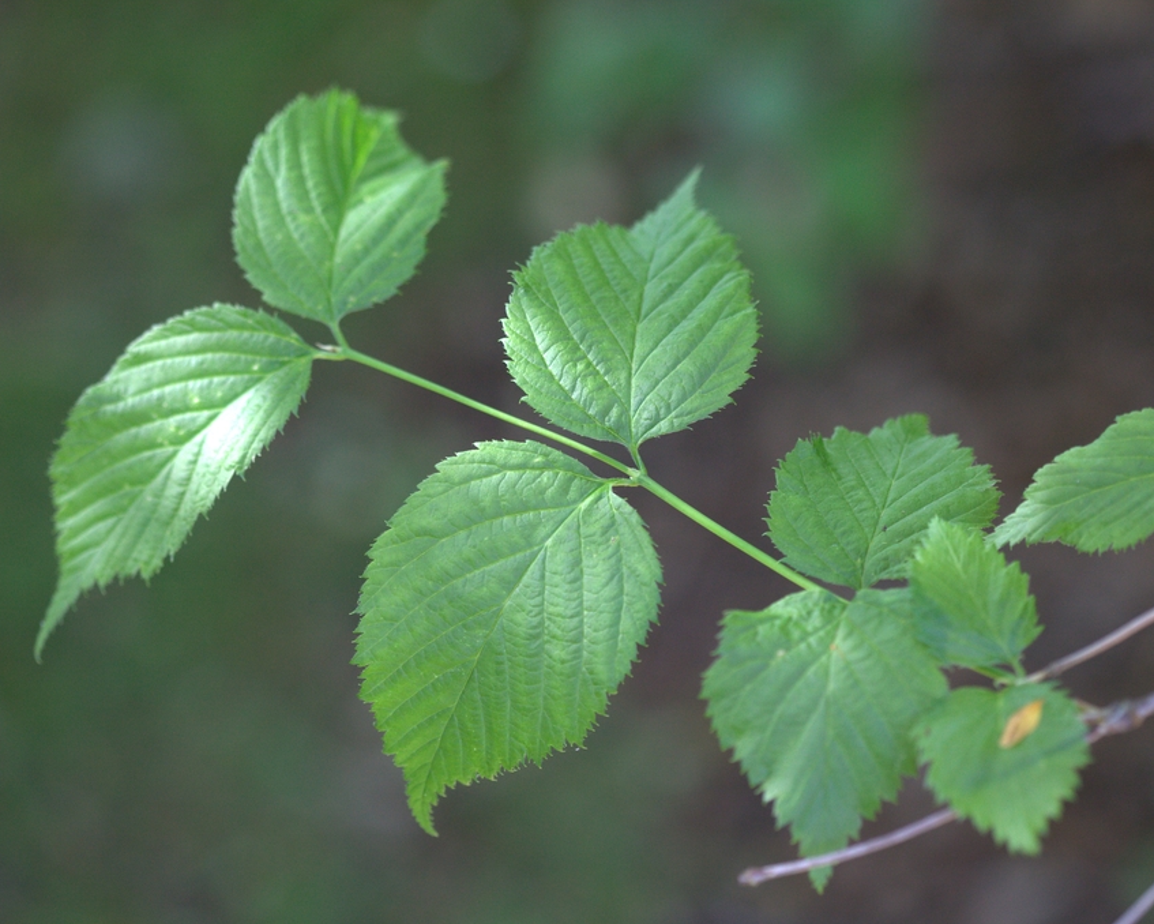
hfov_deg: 17.5
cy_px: 463
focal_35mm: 110
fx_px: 3758
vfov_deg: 14.0
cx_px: 631
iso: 800
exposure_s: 1/125
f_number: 3.5
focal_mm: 100
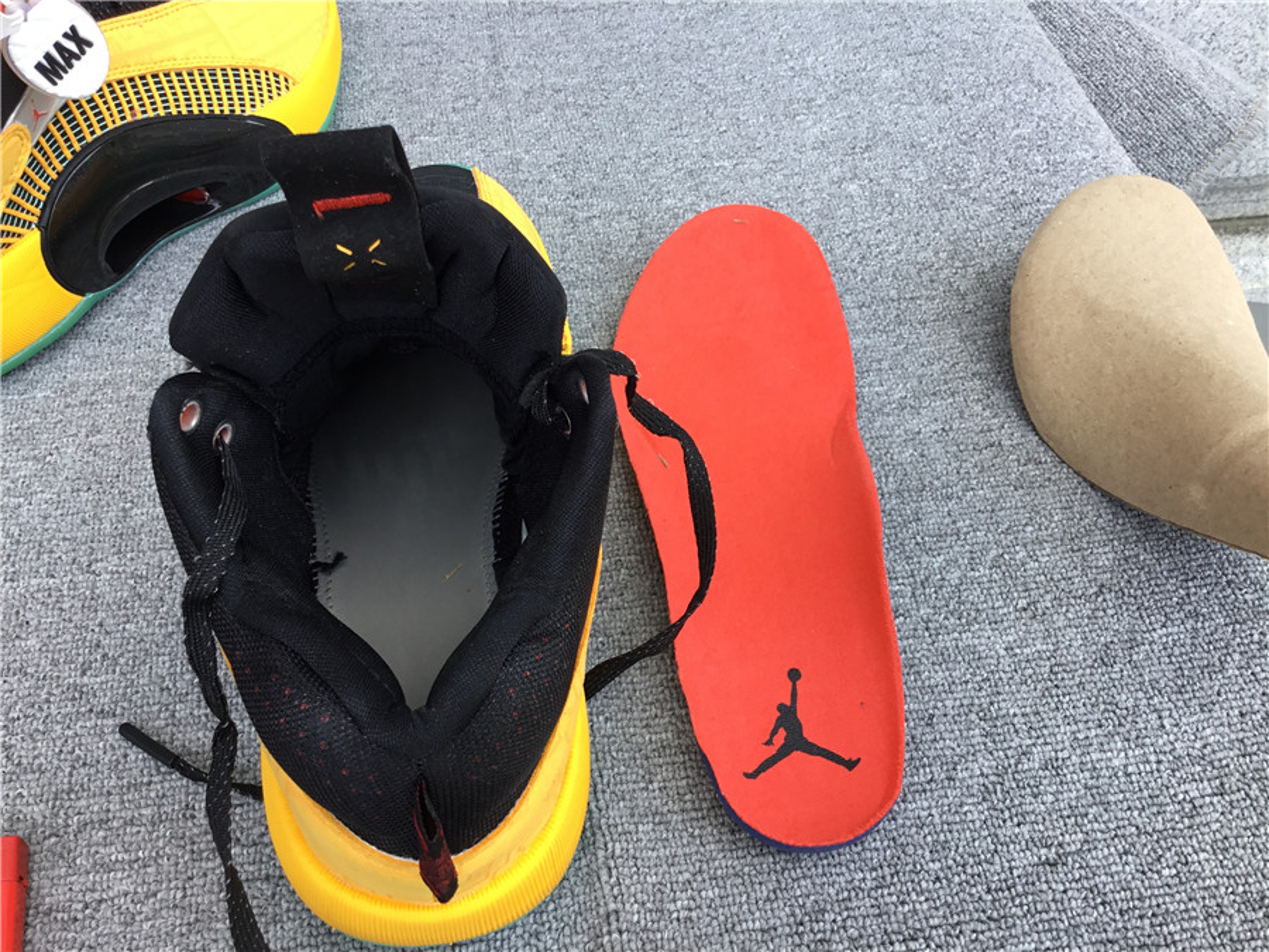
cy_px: 476
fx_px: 1136
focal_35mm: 31
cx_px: 634
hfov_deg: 58.4
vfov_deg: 45.4
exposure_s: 1/100
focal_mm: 3.3
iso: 25
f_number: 2.4
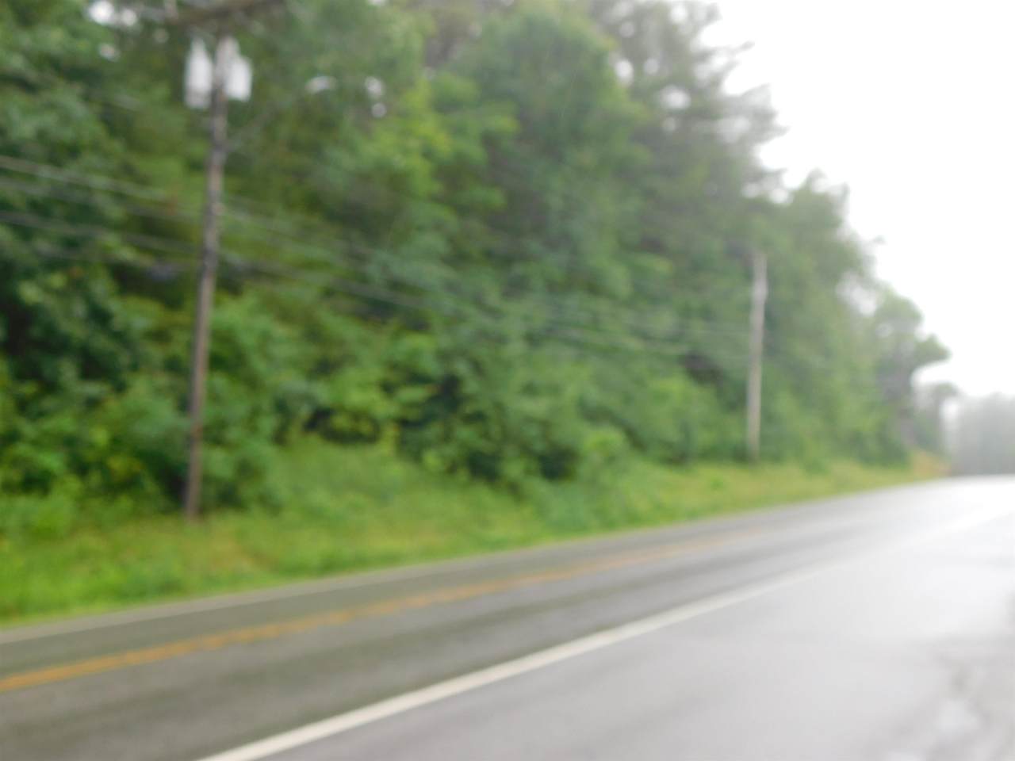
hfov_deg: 46.8
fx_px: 1173
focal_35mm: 40
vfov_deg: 36.0
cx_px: 508
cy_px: 380
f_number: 3.6
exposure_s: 1/60
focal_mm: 7.1
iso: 125
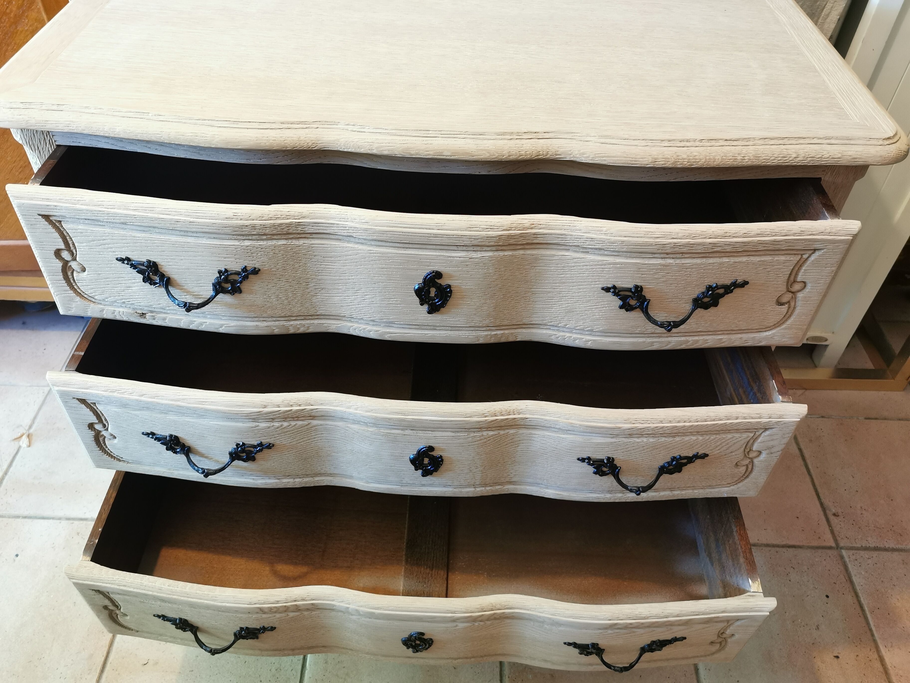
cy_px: 342
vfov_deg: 51.4
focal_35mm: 27
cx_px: 455
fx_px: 710
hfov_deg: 65.3
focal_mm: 5.56
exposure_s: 1/50
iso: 320
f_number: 1.6
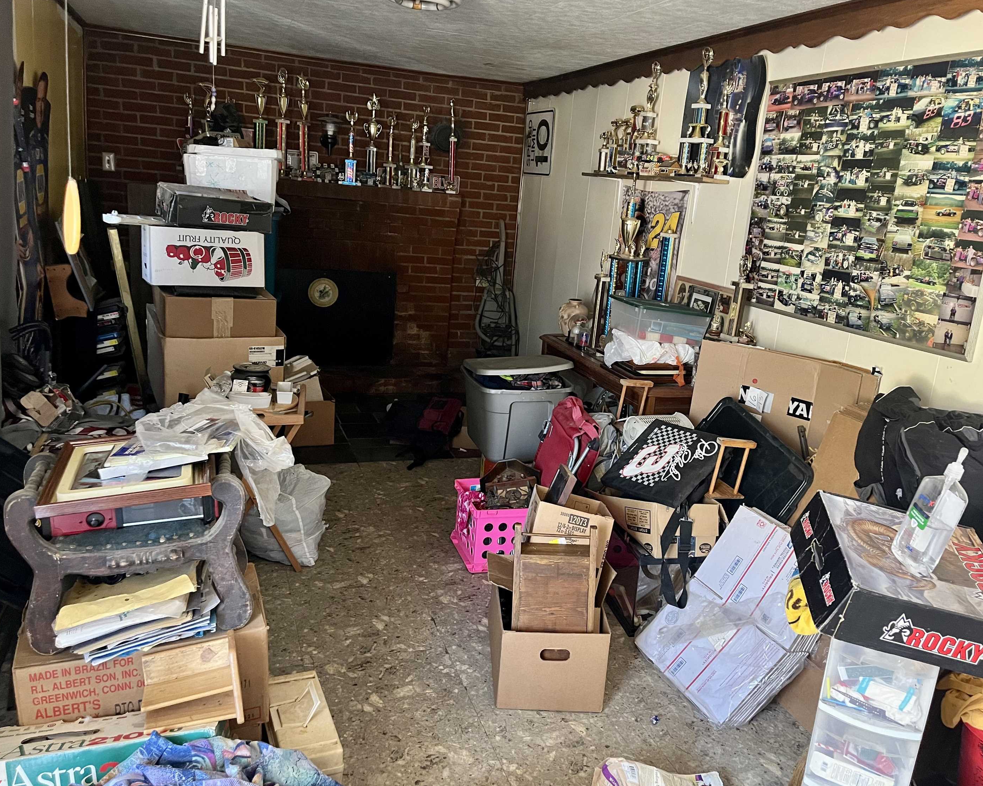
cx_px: 516
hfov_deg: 62.2
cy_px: 382
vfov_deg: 51.5
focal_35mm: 28
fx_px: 815
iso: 500
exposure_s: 1/60
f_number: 1.6
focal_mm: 5.1
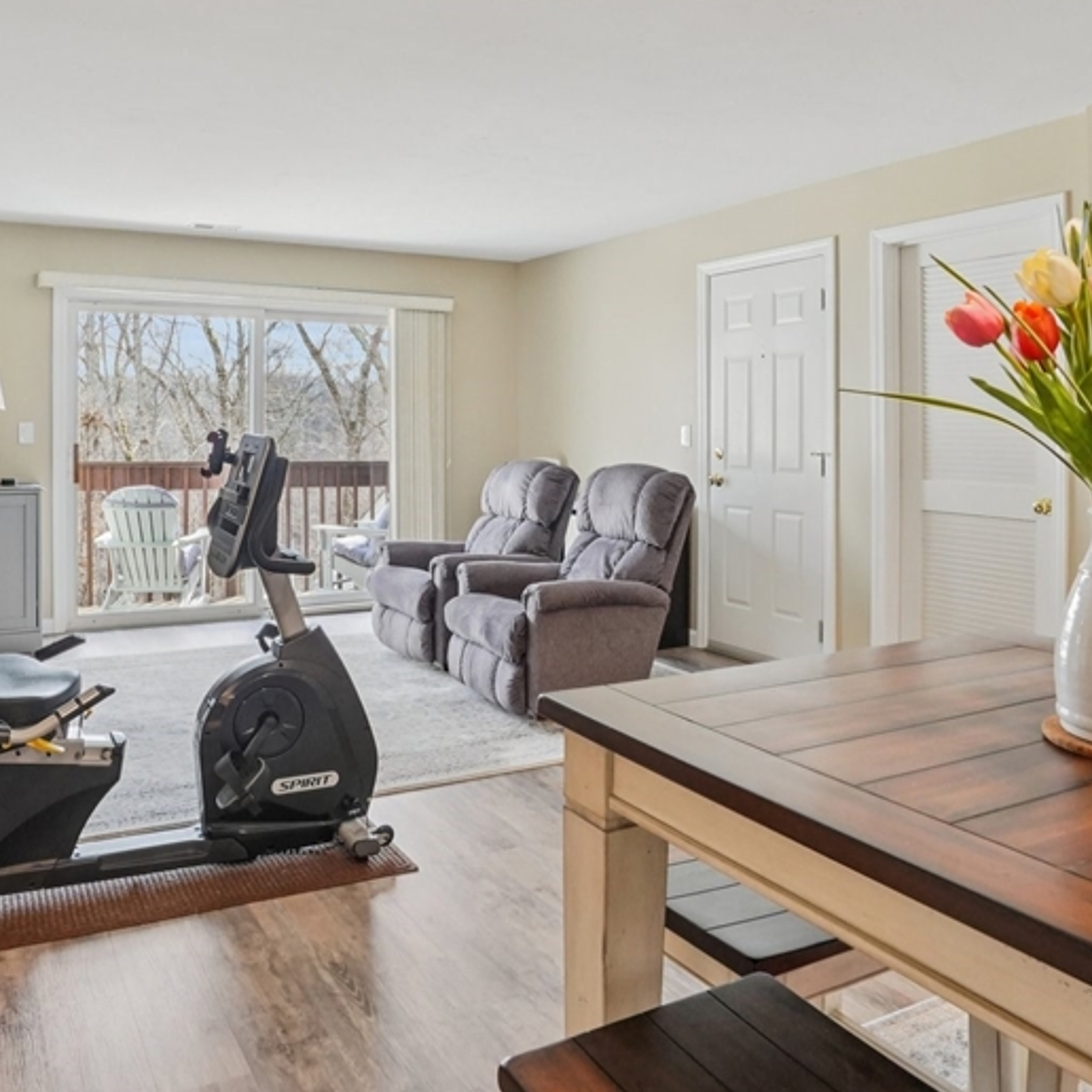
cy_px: 426
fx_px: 964
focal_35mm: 27
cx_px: 442
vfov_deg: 58.5
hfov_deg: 58.6
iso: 640
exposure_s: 1/30
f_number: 8
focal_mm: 16
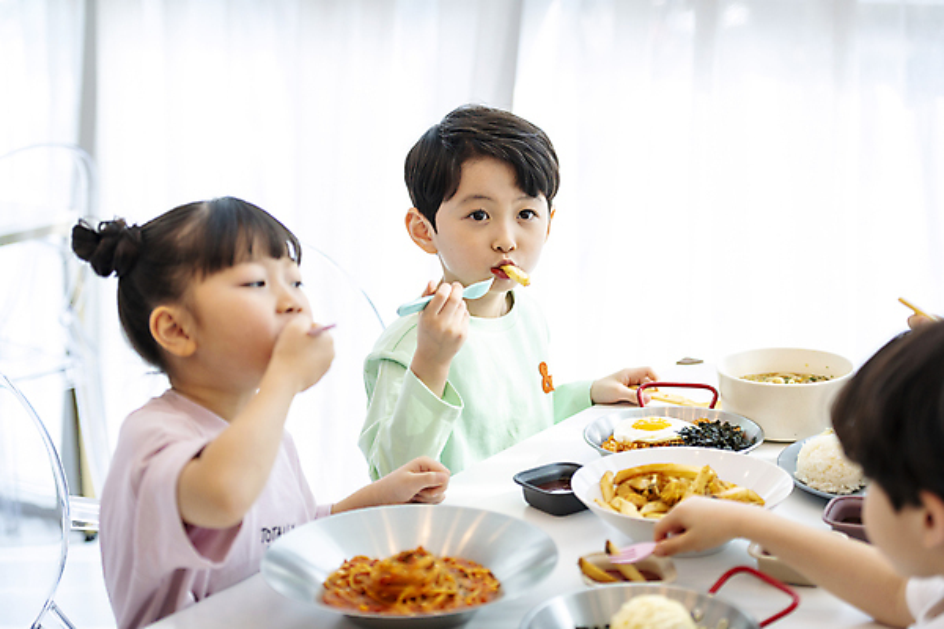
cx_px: 472
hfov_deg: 28.8
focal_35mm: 70
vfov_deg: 19.5
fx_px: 1835
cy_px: 314
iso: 200
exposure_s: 1/320
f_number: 2.8
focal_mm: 70
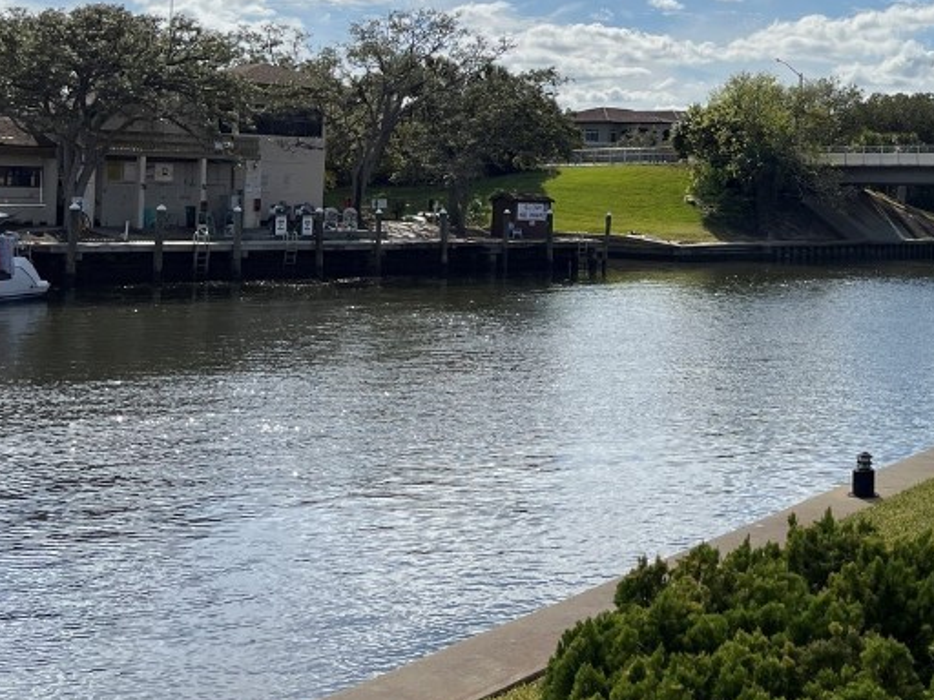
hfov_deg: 34.2
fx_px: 1403
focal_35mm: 52
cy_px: 142
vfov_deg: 27.5
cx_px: 885
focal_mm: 5.1
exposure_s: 1/10870
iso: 50
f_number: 1.6
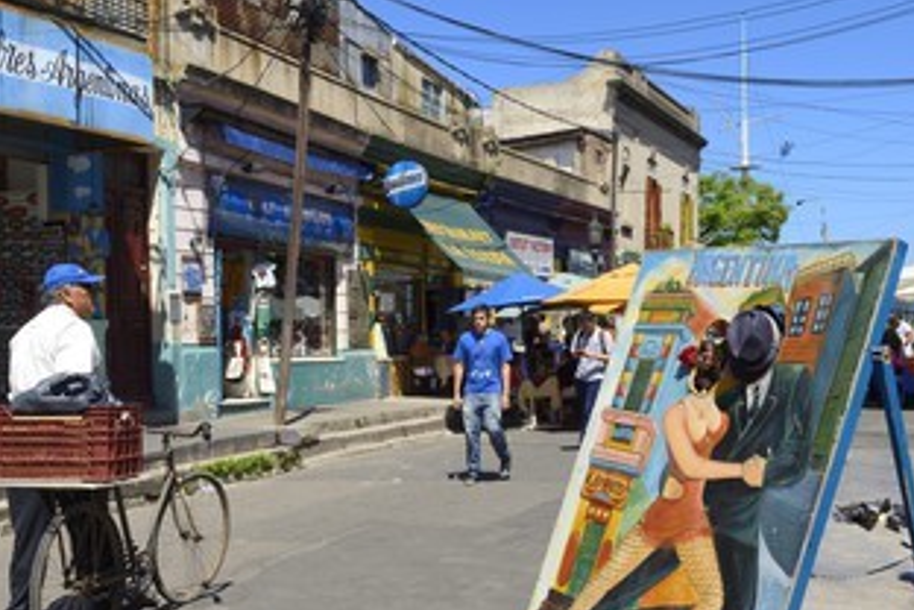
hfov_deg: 49.5
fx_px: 990
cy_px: 352
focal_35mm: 39
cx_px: 469
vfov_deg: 34.1
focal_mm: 29
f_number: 13
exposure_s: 1/500
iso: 400
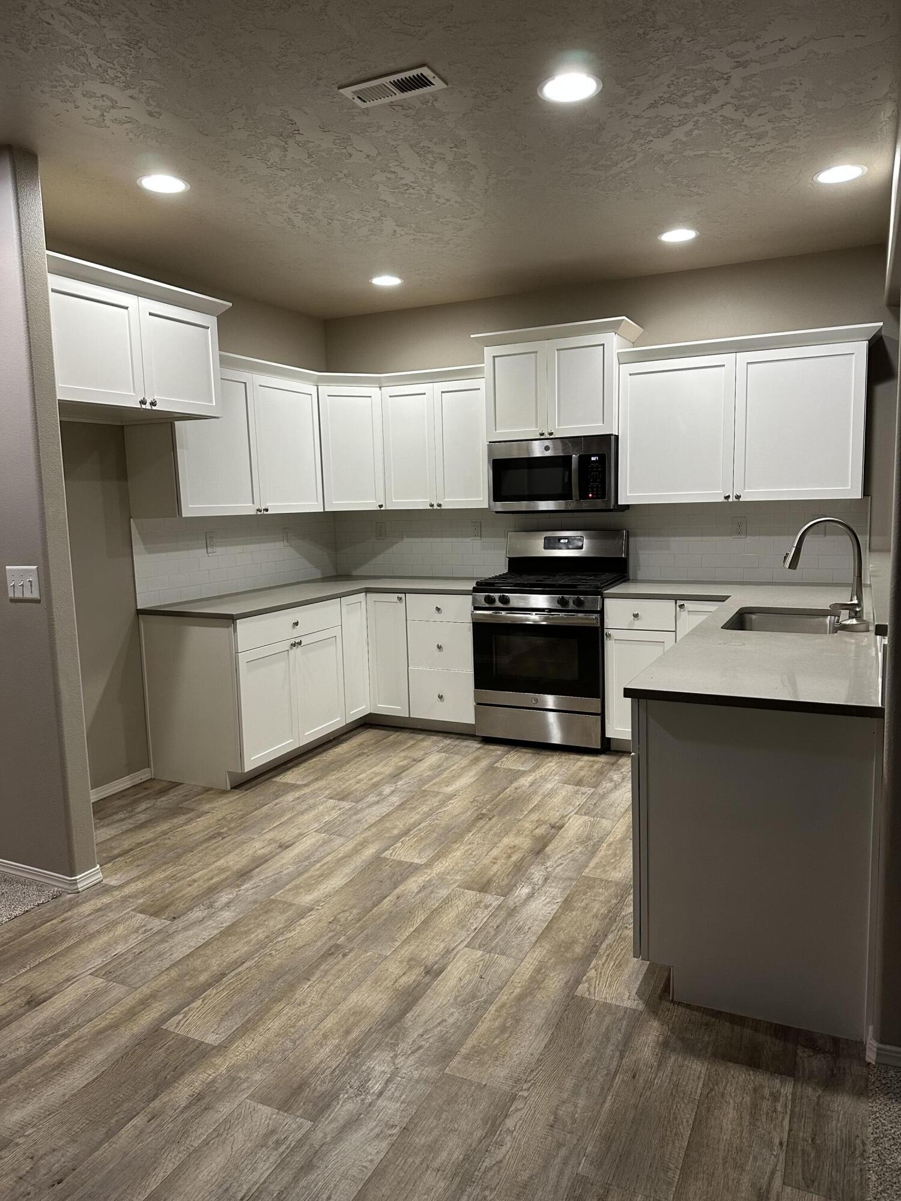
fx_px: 833
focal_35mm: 24
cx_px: 450
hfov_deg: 56.8
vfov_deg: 71.6
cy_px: 600
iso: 200
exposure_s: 1/60
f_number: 1.78
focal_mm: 6.86
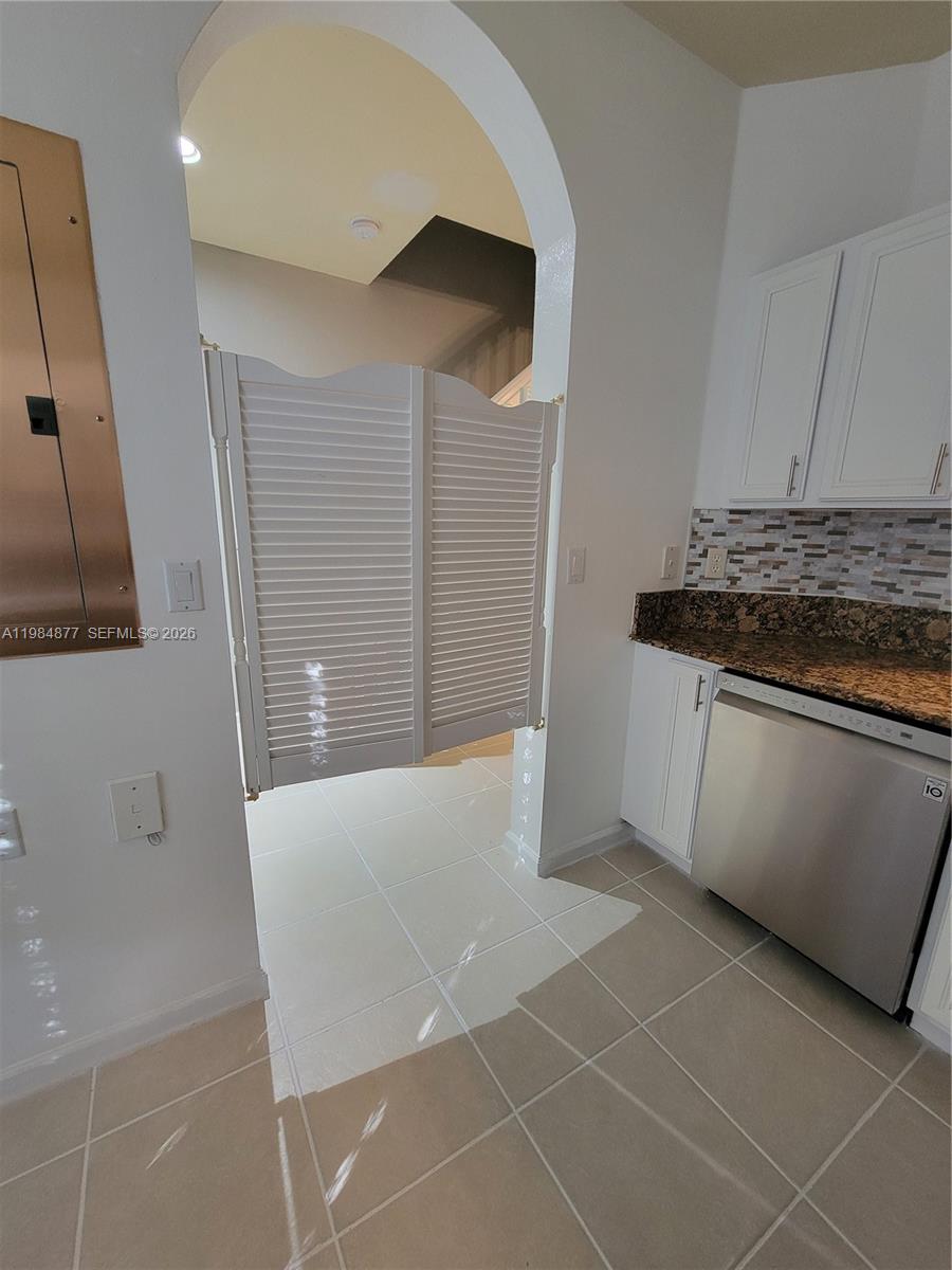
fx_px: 477
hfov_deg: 89.9
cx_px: 476
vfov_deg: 106.2
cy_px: 635
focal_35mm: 13
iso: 400
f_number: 2.2
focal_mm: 2.2
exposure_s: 1/30
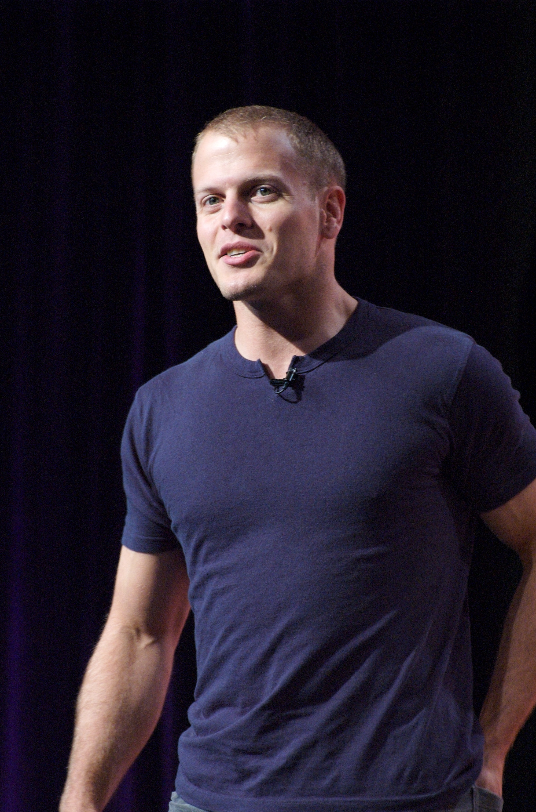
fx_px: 7753
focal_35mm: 345
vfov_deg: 6.0
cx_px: 268
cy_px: 406
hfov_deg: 4.0
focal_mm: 230
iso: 1600
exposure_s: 1/80
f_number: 5.6
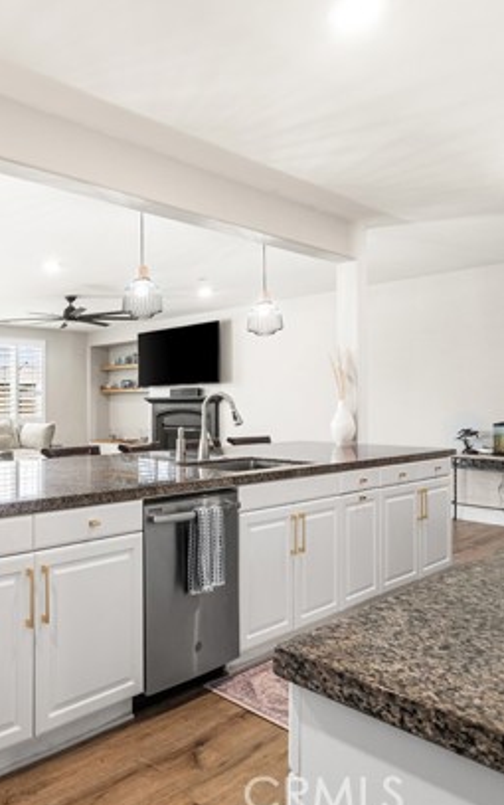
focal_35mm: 24
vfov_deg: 74.8
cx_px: 30
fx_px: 527
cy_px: 402
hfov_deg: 45.2
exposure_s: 1/4
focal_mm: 10
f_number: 8
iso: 320
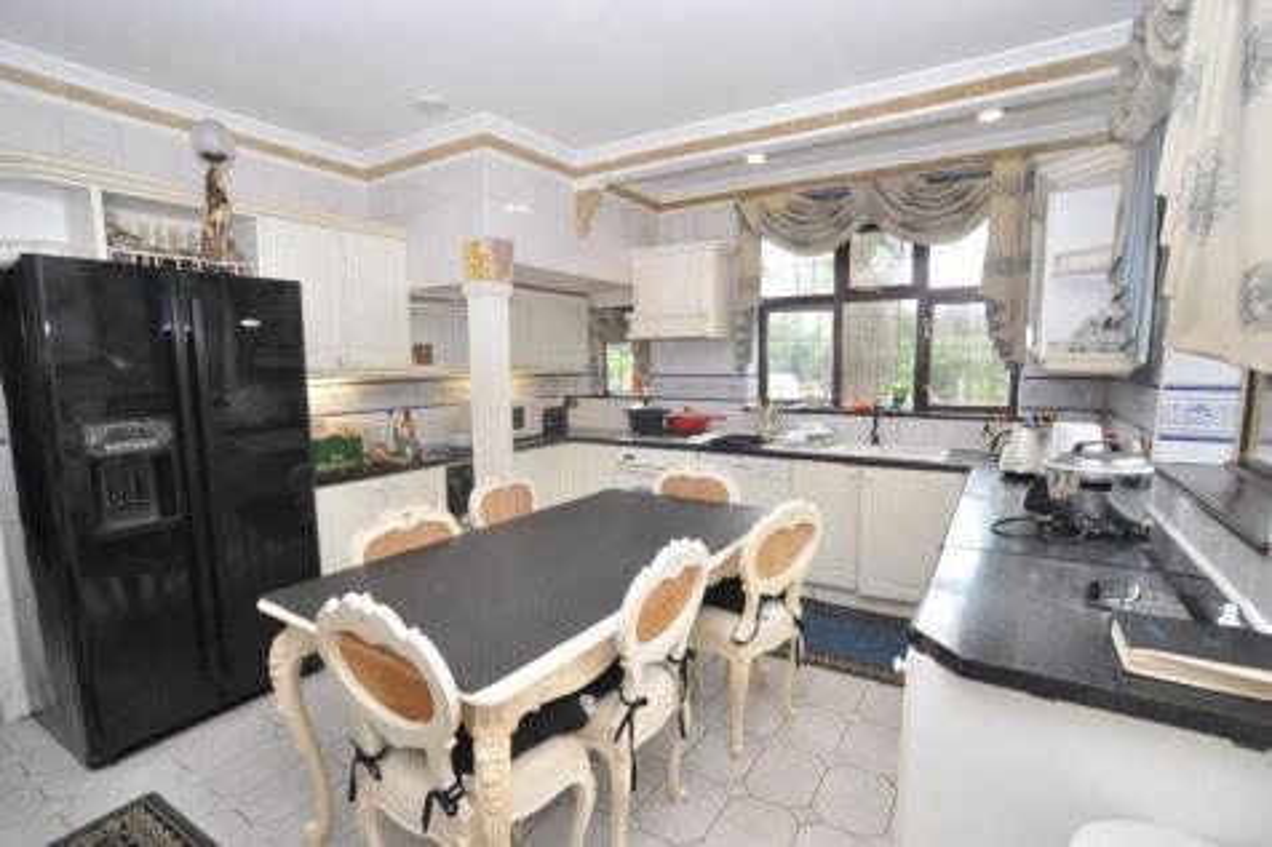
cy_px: 424
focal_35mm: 16
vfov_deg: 72.0
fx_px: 583
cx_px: 636
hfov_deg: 95.0
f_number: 5
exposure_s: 1/100
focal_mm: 11
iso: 400
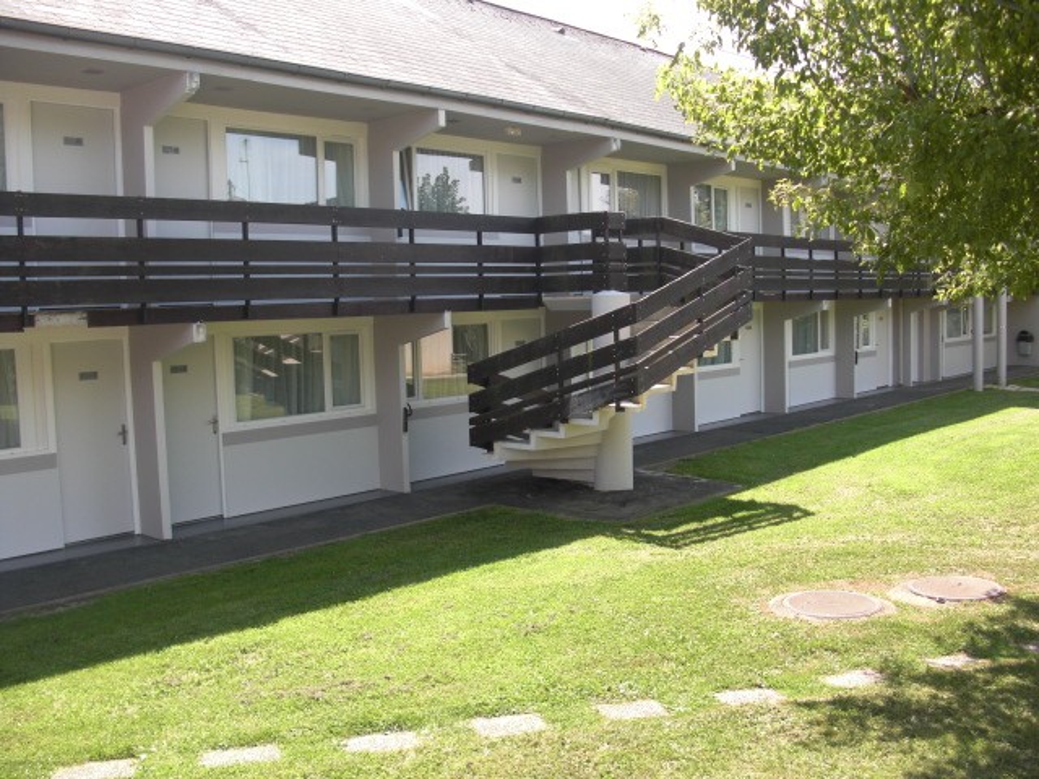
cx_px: 520
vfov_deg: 39.7
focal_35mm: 36
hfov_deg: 51.4
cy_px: 390
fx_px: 1081
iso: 50
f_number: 2.8
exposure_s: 1/320
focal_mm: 6.3
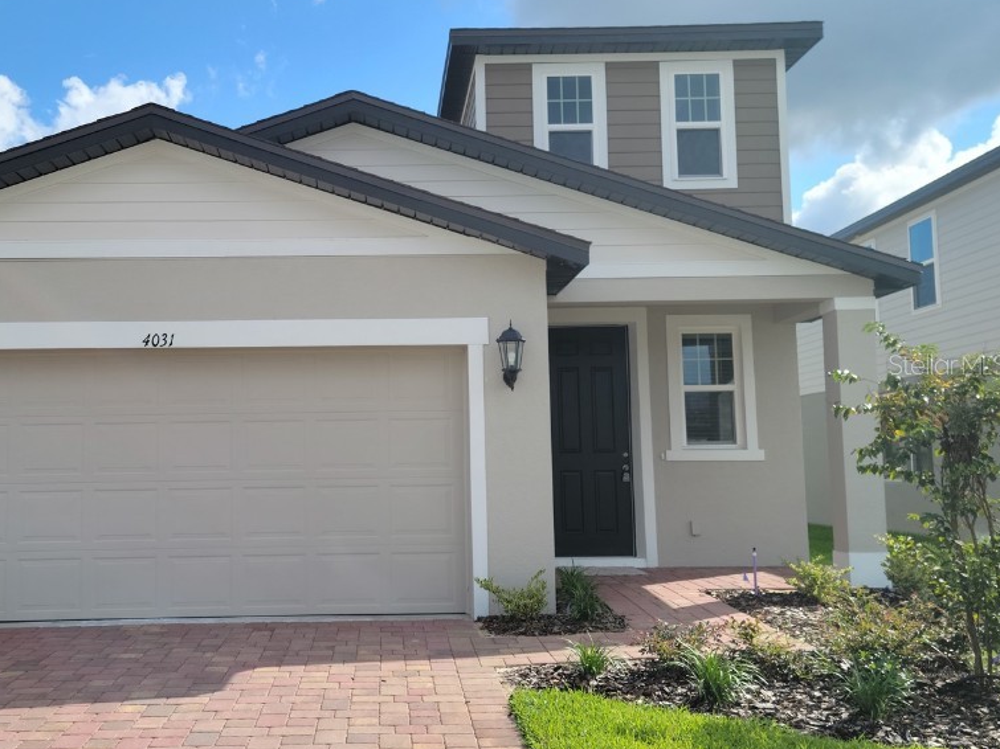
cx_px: 335
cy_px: 364
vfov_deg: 37.7
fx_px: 1098
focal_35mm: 38
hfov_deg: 48.2
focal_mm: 5.9
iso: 25
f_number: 2
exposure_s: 1/863
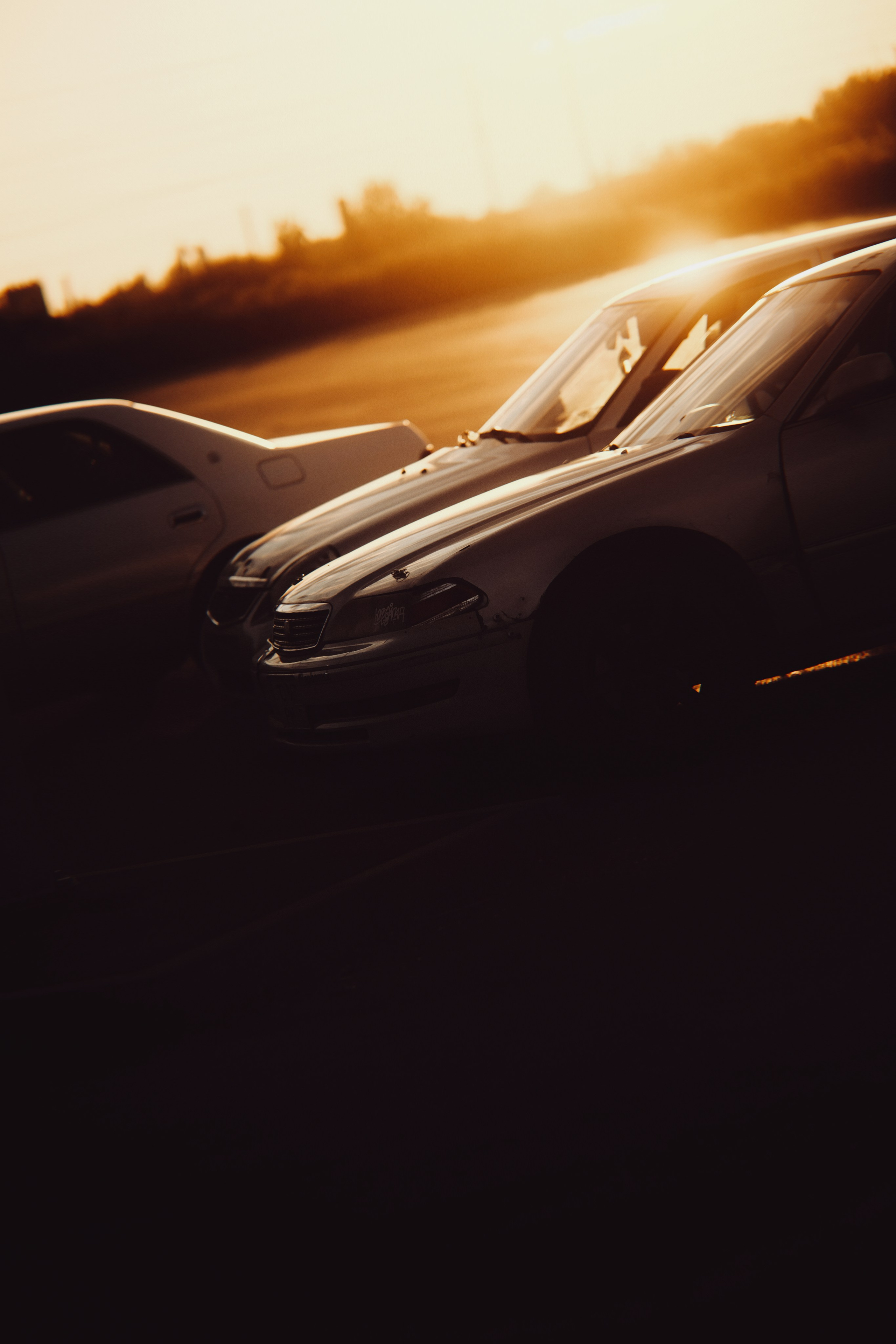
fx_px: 4218
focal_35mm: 113
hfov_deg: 12.1
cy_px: 672
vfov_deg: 18.1
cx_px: 448
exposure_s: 1/14000
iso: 320
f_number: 1.2
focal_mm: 75
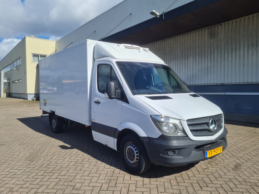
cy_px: 97
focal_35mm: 26
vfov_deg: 53.1
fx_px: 195
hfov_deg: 67.3
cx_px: 130
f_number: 1.8
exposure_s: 1/3096
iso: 50
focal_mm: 5.4
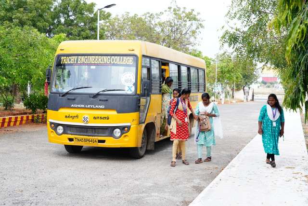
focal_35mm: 51
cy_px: 103
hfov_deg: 38.9
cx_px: 154
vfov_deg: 26.5
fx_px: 436
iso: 200
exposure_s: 1/125
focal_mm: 51
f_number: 8
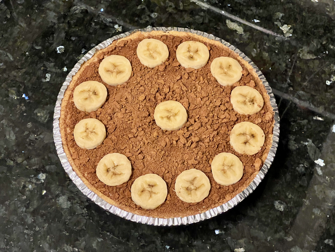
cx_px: 168
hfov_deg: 25.3
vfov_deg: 19.1
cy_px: 126
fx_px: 745
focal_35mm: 77
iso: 1000
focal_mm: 9
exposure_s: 1/30
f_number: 2.8
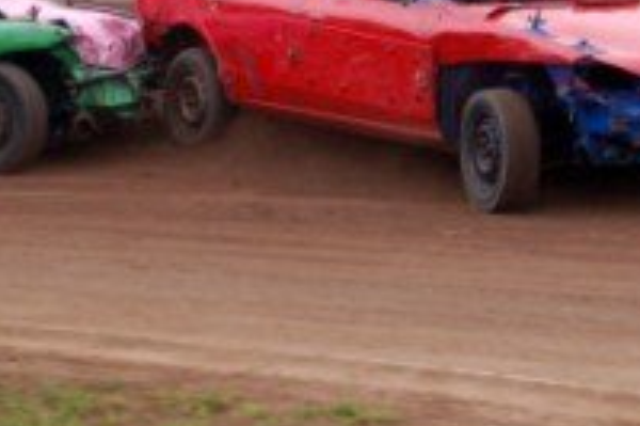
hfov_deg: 9.3
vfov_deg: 6.2
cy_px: -80
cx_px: 330
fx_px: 3926
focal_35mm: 221
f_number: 5
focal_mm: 46
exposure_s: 1/250
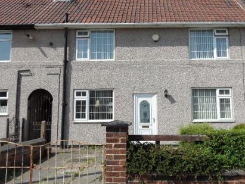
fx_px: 241
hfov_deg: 53.7
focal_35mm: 34
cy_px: 78
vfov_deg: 41.7
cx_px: 140
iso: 80
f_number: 3.2
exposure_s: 1/1000
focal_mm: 3.9
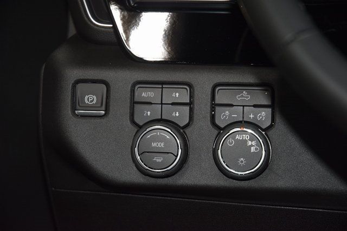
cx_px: 174
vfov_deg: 13.0
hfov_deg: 19.5
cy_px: 116
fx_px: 1012
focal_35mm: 105
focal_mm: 70
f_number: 4.5
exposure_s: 1/80
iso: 1250
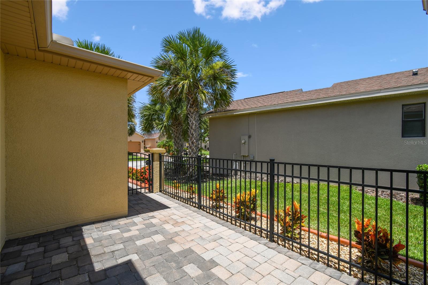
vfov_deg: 77.3
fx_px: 178
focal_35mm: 15
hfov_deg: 100.4
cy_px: 142
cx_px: 214
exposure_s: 1/400
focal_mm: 10
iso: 100
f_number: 7.1
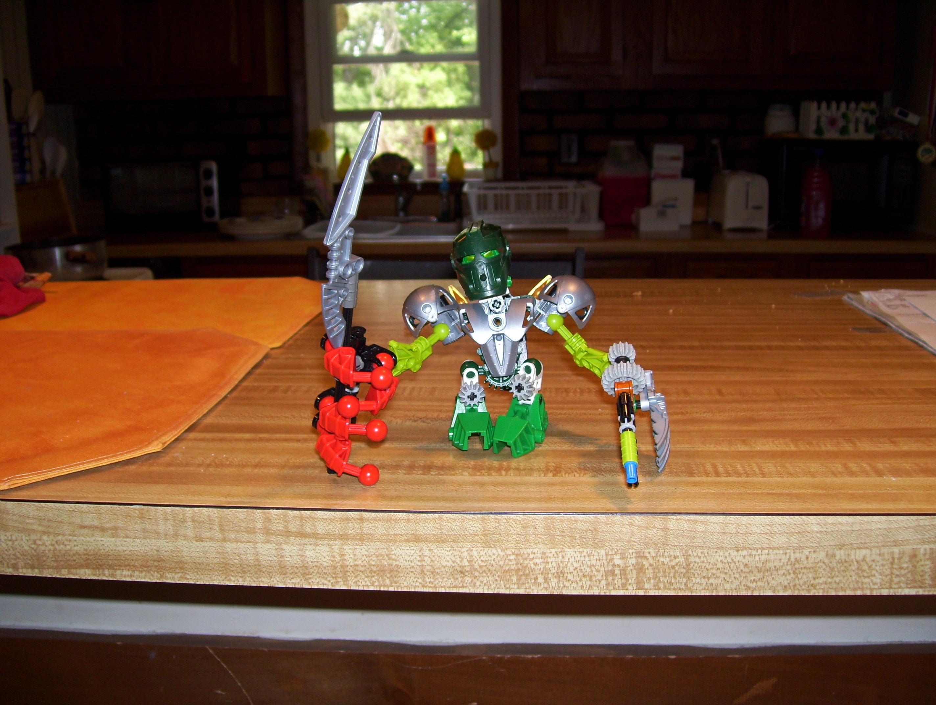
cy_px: 352
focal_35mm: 36
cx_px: 468
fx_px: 975
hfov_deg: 51.3
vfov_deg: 39.7
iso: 80
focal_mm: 6
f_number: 2.7
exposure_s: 1/60
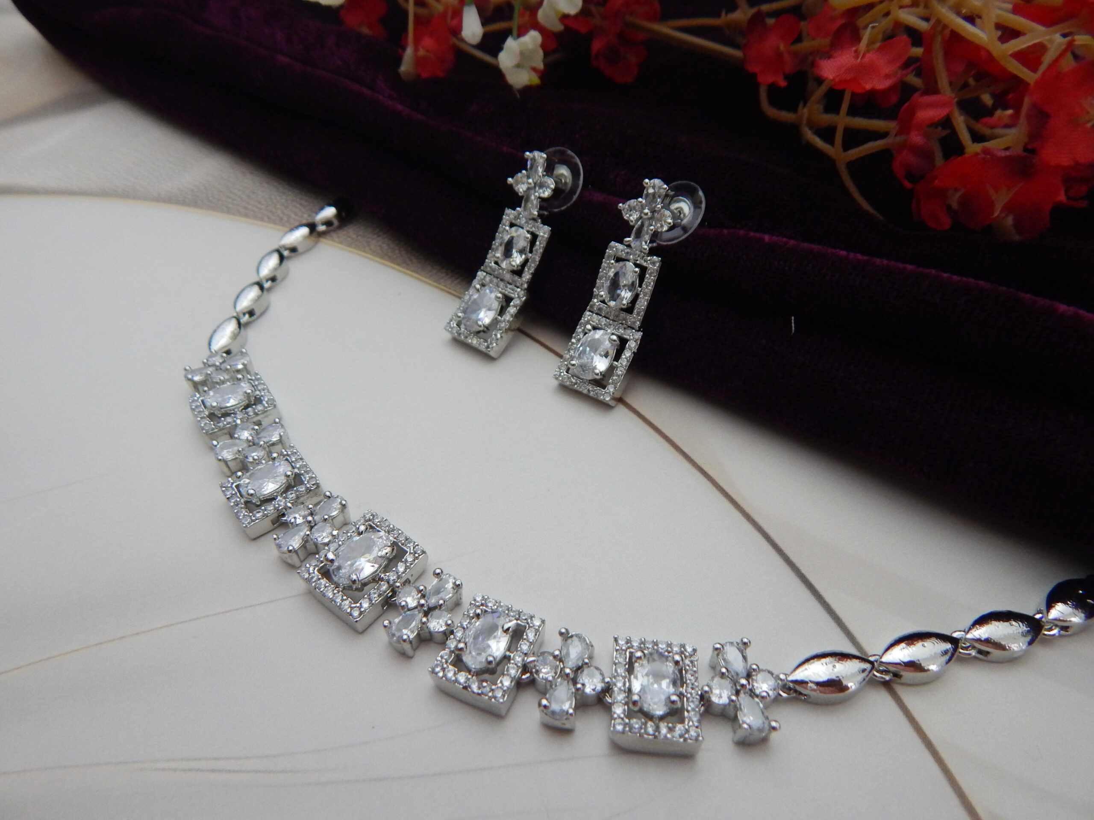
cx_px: 547
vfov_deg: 61.1
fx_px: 695
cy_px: 410
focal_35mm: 22
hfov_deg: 76.4
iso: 360
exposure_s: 1/30
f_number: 3
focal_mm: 4
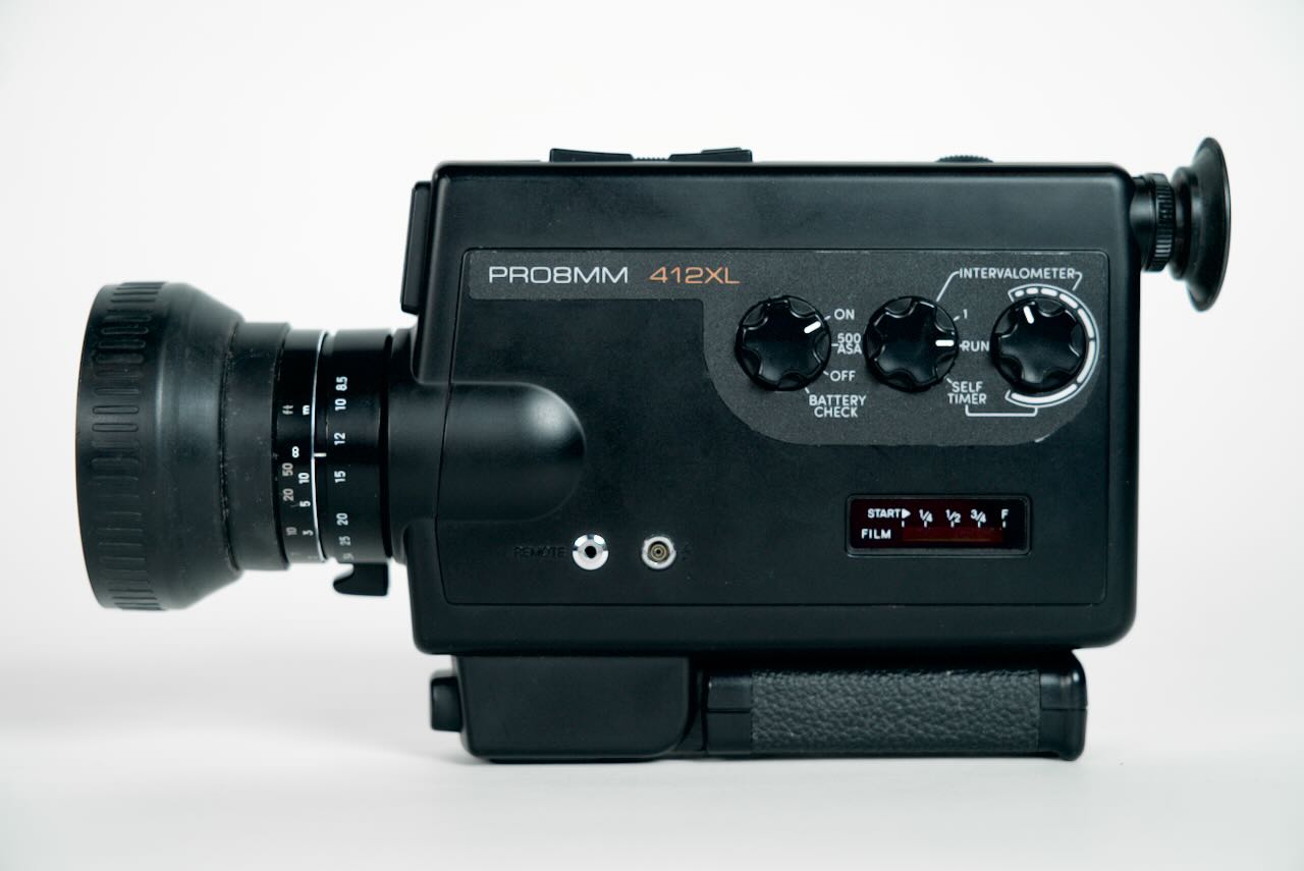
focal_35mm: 70
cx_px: 652
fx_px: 2537
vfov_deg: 19.5
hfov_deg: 28.8
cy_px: 436
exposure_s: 1/100
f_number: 5.6
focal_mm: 70
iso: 800
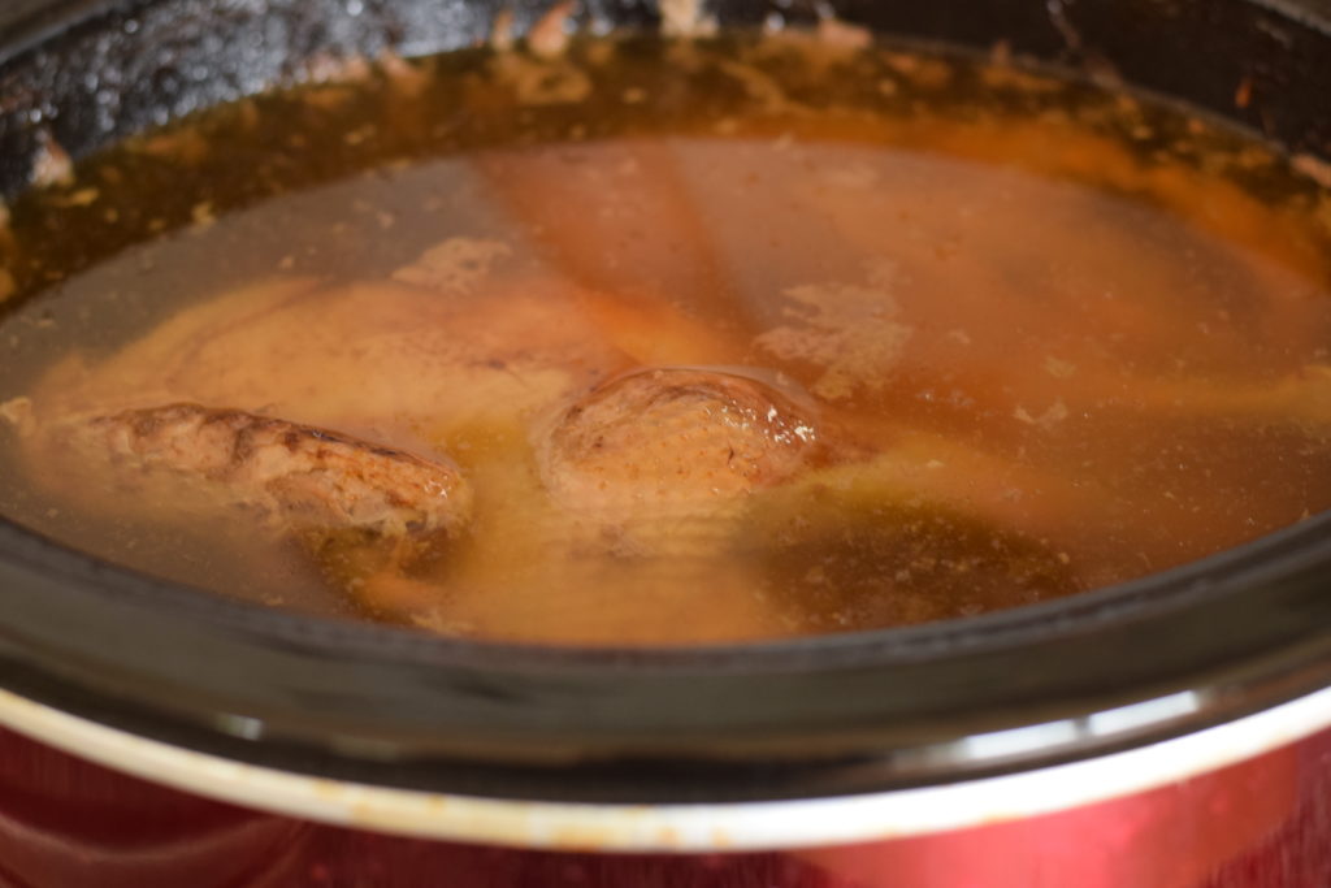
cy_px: 444
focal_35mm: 75
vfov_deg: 18.2
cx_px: 666
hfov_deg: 27.0
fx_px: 2773
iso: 800
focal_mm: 50
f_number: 4
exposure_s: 1/13
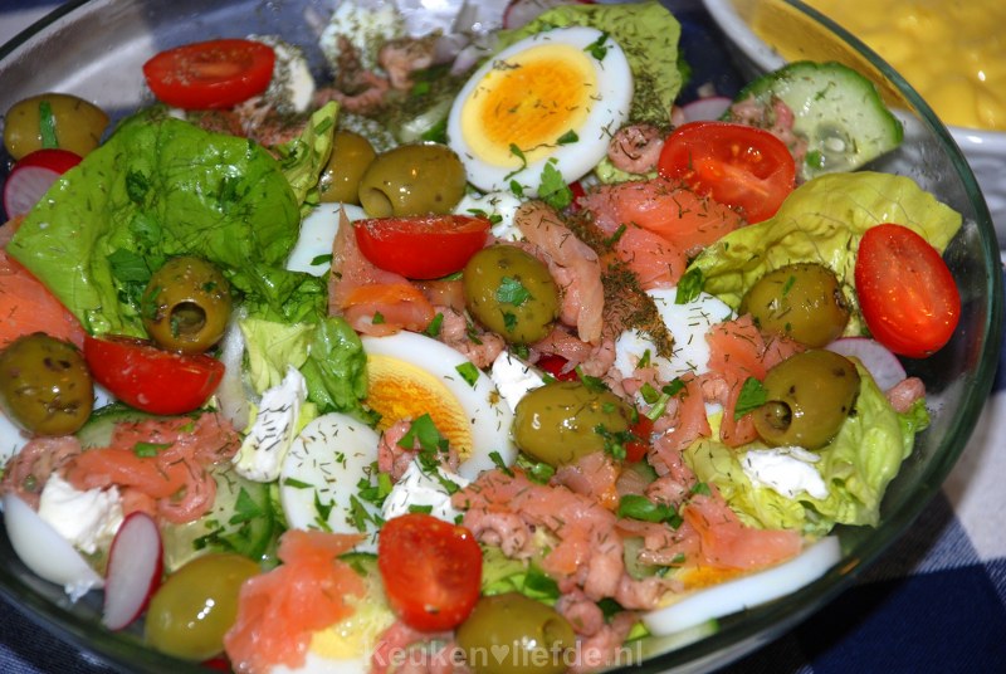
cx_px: 503
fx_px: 4408
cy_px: 337
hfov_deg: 13.0
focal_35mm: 158
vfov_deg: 8.7
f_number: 5.6
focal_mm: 105
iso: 200
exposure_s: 1/60
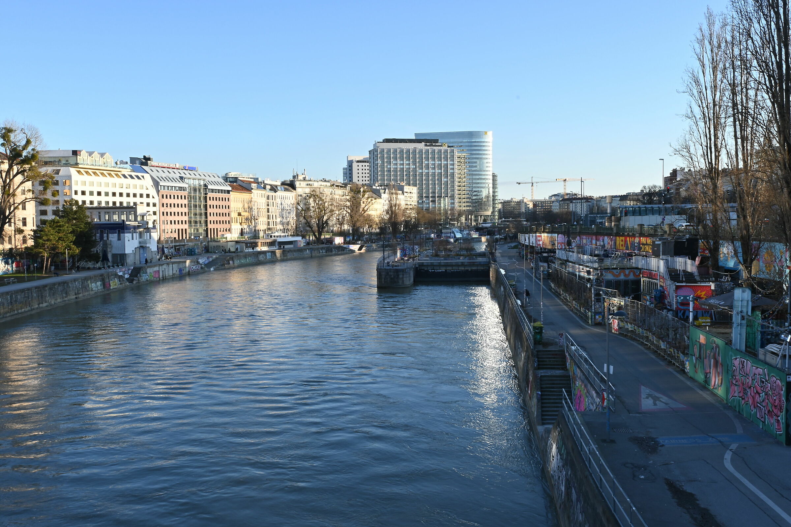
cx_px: 396
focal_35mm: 36
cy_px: 264
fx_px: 791
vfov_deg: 36.9
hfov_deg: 53.1
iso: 100
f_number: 22
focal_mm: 24
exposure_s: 1/15
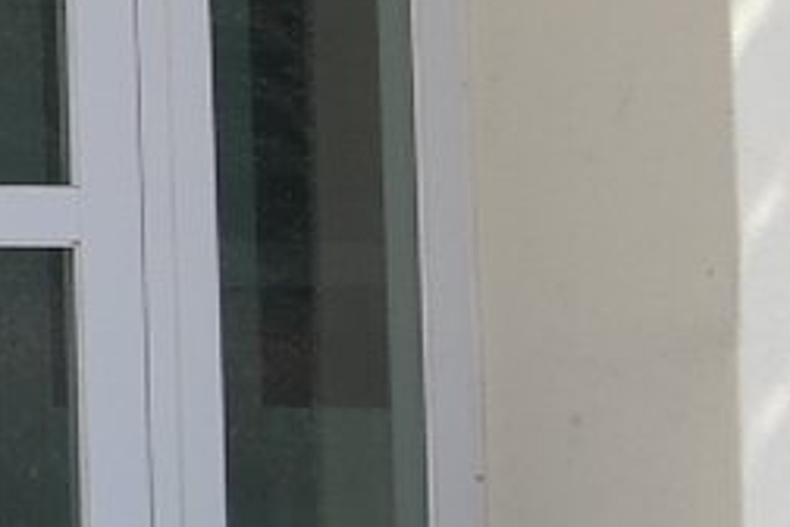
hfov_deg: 8.4
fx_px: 4520
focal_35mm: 206
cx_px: -1564
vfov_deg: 6.7
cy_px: 31
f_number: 5.6
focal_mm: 20
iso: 100
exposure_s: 1/200
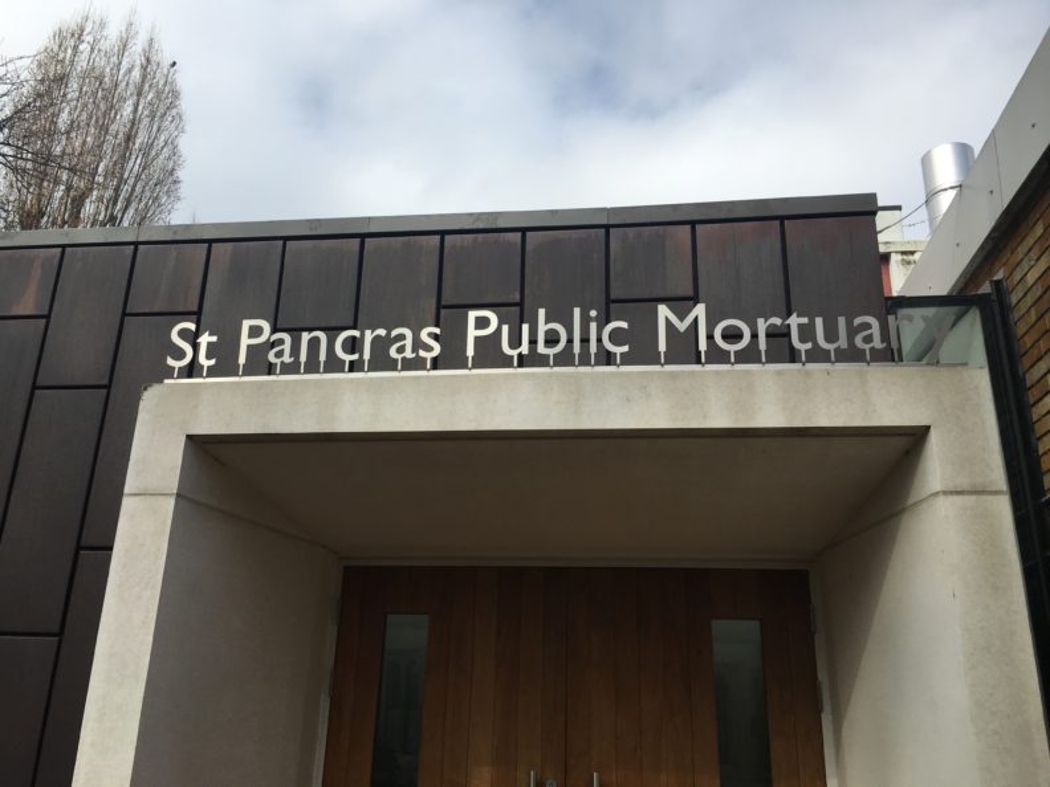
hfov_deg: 61.7
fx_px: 880
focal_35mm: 29
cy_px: 394
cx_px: 525
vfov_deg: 48.2
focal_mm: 4.15
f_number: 2.2
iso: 25
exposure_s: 1/1876
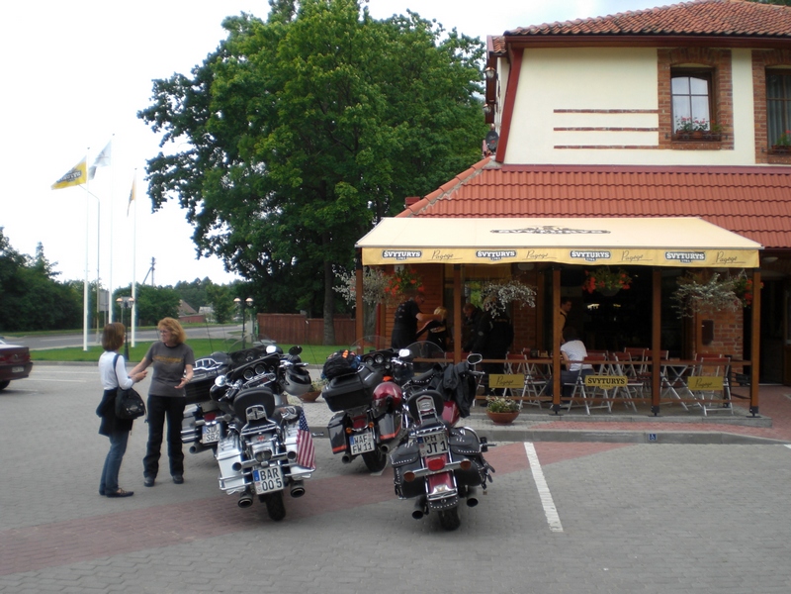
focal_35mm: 38
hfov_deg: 49.0
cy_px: 297
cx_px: 396
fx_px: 868
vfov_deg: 37.7
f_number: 3.1
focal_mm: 6.3
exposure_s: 1/250
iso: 50
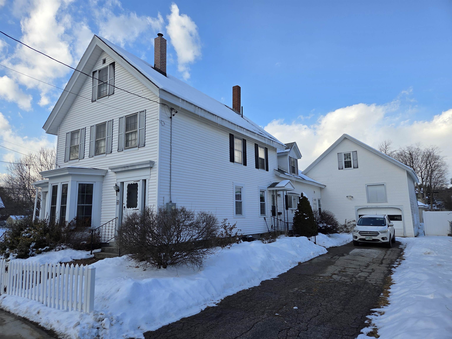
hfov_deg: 73.9
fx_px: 300
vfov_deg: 58.9
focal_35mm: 23
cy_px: 170
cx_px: 226
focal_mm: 5.4
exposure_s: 1/3455
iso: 80
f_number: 1.8
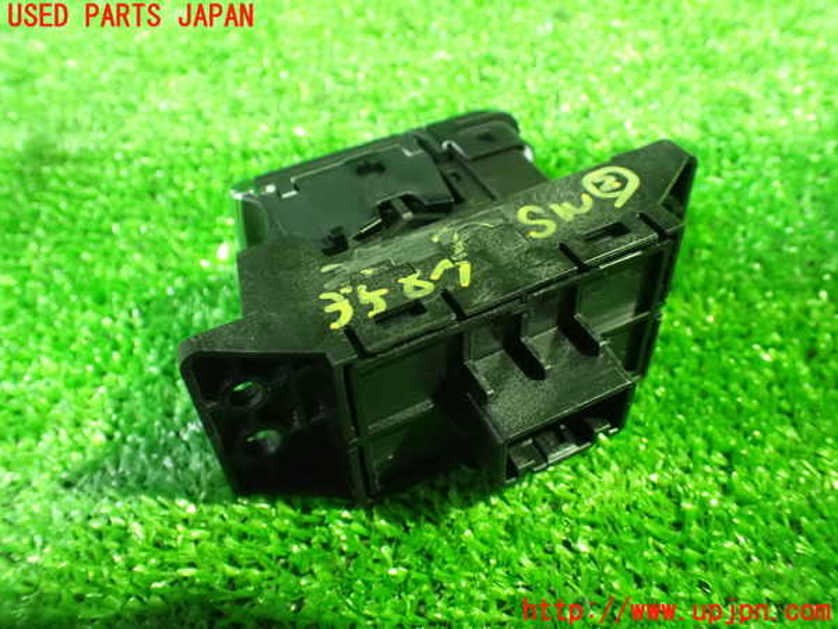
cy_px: 314
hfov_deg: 60.0
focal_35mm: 30
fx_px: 726
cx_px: 419
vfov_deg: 46.8
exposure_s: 1/30
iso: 1600
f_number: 2.3
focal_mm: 5.4
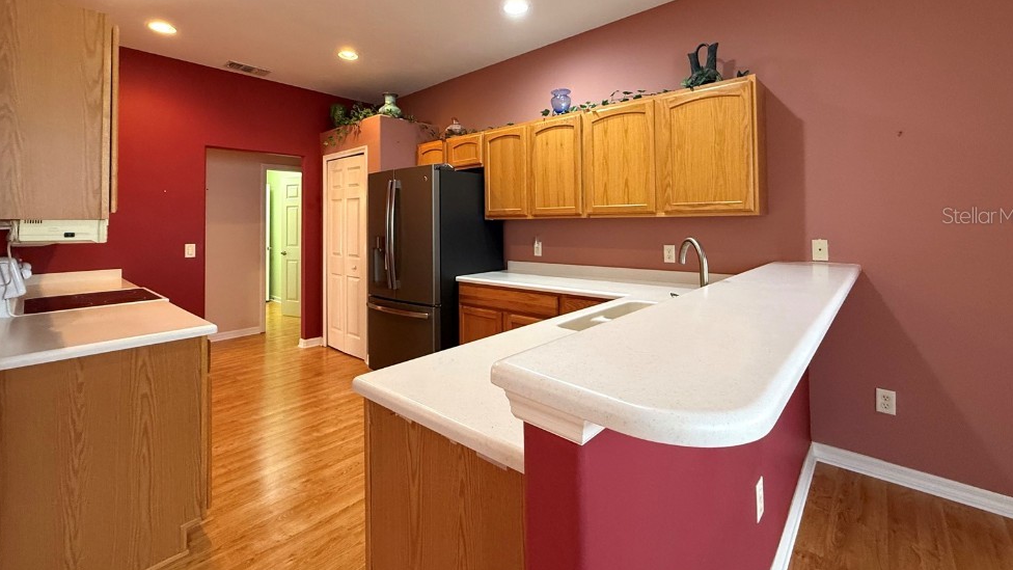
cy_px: 215
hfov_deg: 99.4
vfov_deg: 66.1
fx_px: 430
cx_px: 509
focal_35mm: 16
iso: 400
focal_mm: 2.22
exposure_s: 1/60
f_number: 2.2
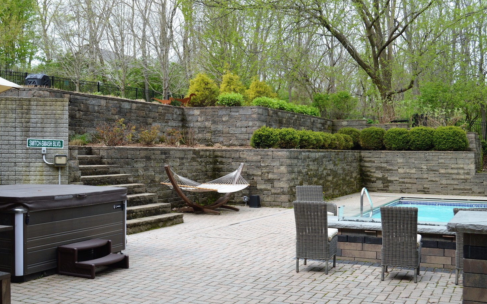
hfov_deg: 45.3
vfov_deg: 29.2
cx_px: 246
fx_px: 584
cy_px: 160
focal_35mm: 44
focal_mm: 26
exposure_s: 1/200
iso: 100
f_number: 6.3
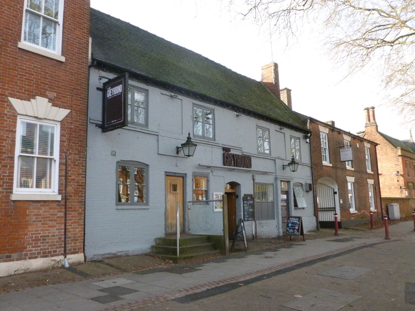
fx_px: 336
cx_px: 208
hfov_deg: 63.4
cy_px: 156
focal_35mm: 28
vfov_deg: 49.7
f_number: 3.3
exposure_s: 1/500
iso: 400
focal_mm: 5
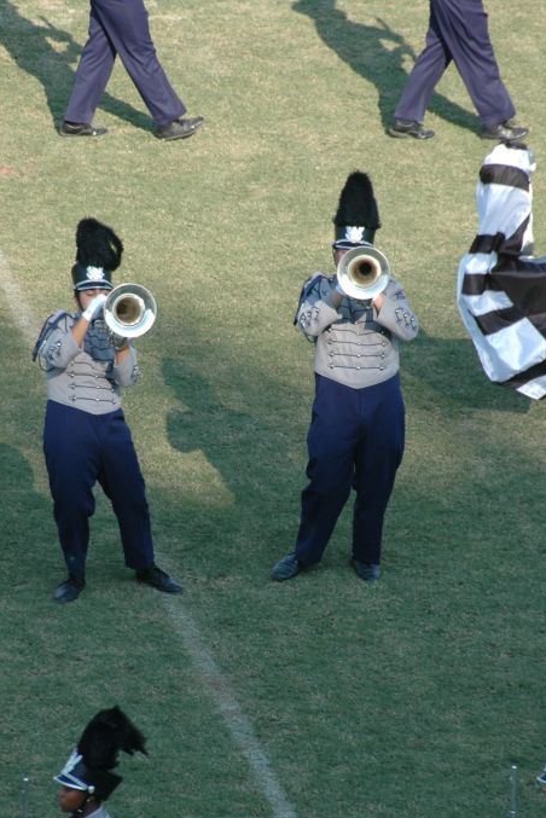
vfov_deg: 4.5
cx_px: 221
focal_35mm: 453
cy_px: 410
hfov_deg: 3.0
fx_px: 10294
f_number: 5.6
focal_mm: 200
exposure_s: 1/400
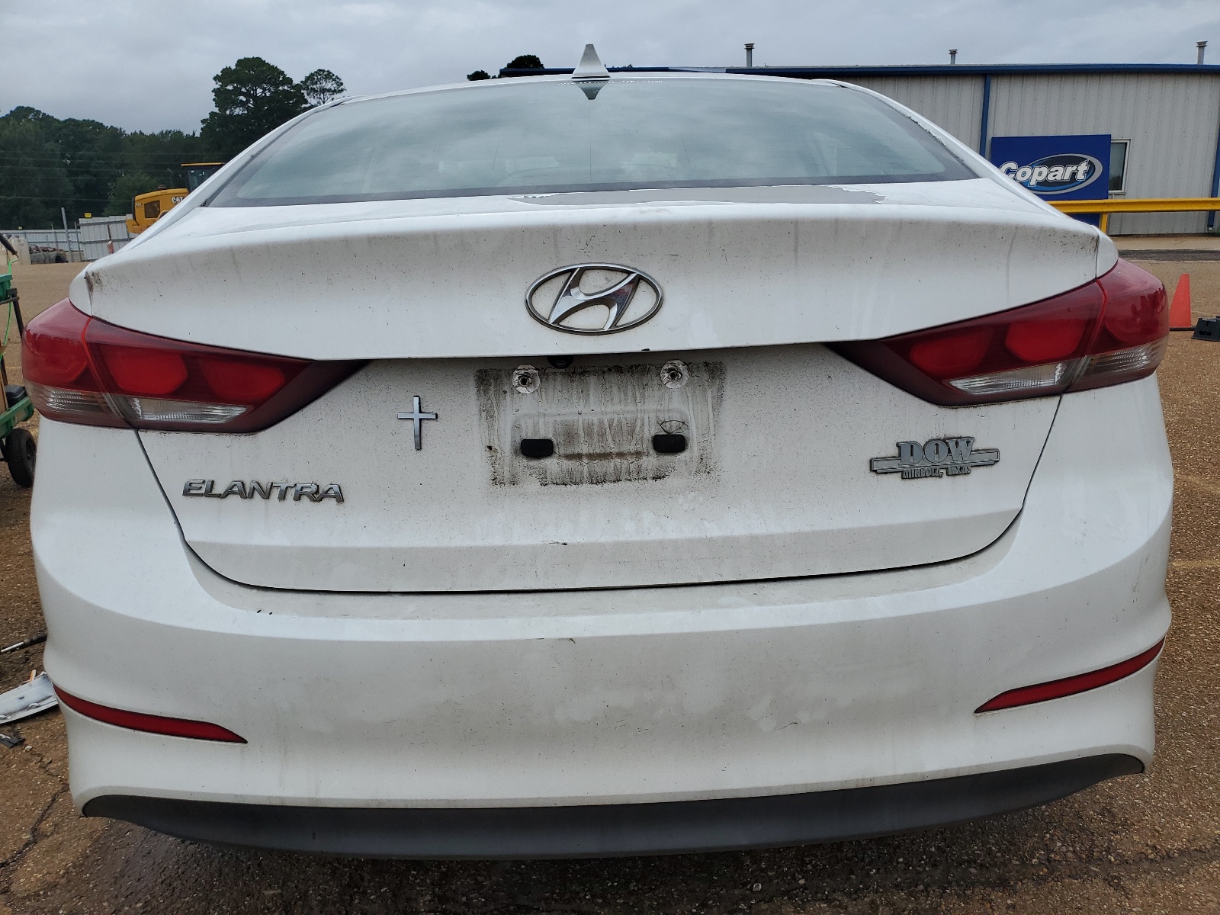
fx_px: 916
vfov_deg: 53.1
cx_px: 610
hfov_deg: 67.3
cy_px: 458
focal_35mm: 26
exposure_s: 1/5000
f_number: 1.5
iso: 50
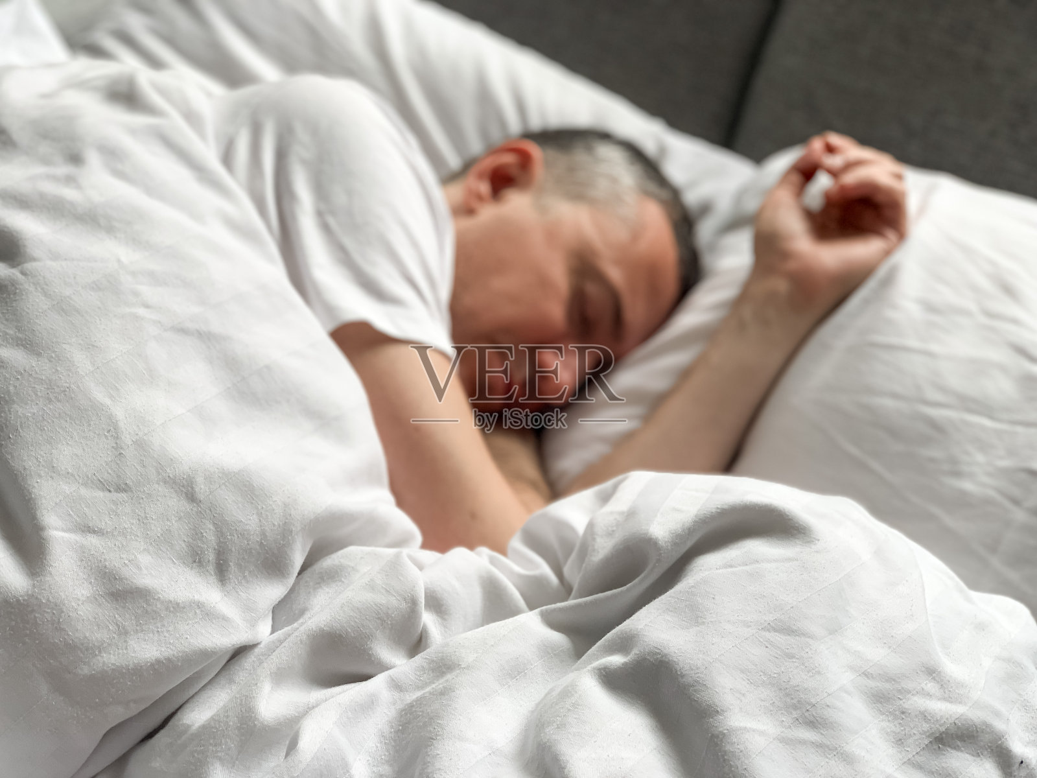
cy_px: 389
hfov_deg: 36.8
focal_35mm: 52
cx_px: 518
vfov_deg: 28.0
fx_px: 1558
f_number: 2.4
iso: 25
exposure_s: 1/120
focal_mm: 6
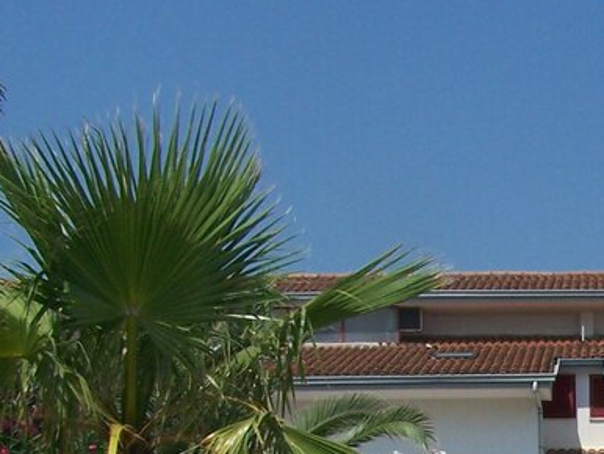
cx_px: 801
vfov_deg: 12.1
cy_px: 618
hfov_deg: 15.8
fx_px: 2060
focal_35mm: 118
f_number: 5.6
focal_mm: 6.3
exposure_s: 1/1000
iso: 80
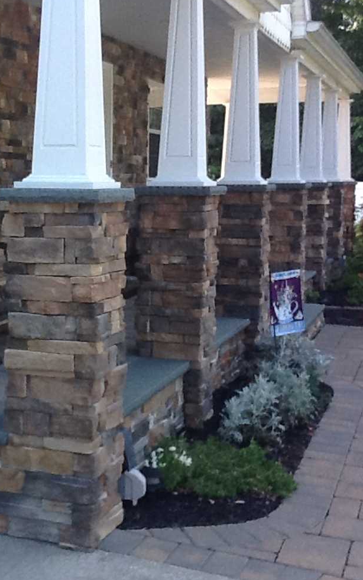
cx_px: 57
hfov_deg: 27.3
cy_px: 287
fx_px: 728
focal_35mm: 46
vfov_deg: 43.5
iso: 64
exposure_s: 1/181
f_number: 2.4
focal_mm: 2.03
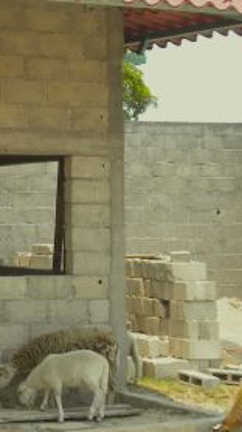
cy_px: 217
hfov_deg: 11.5
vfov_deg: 21.0
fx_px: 1166
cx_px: -84
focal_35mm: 102
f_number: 5.6
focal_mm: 9.3
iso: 80
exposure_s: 1/250
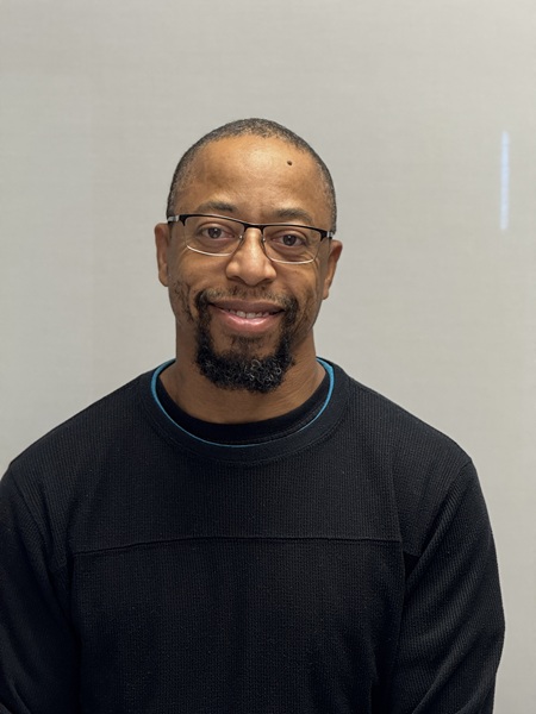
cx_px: 268
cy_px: 357
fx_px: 2477
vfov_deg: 16.4
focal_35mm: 120
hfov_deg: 12.3
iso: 200
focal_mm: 15.66
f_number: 2.8
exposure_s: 1/60
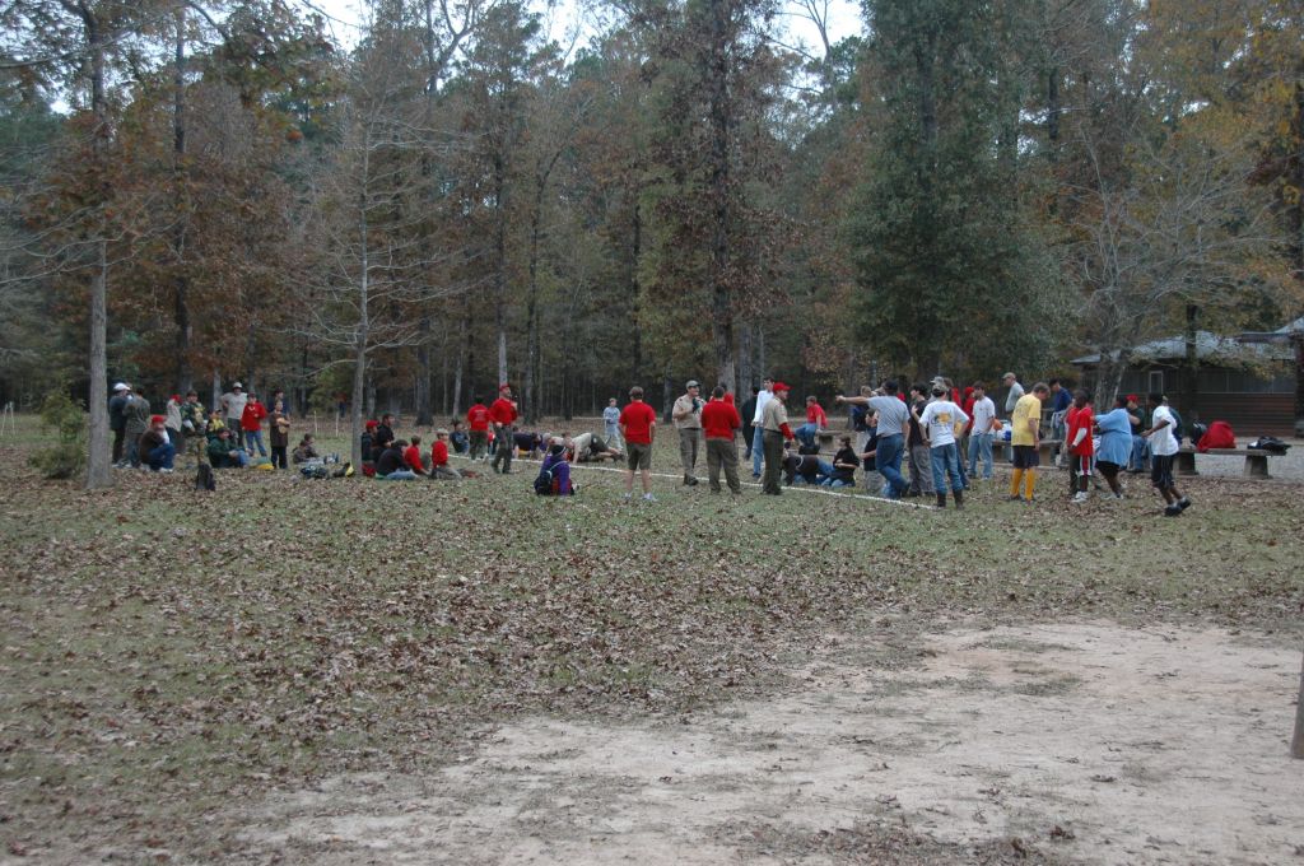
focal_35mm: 51
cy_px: 433
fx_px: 1845
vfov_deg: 26.4
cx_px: 652
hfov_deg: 38.9
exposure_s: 1/60
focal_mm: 34
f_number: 4.2
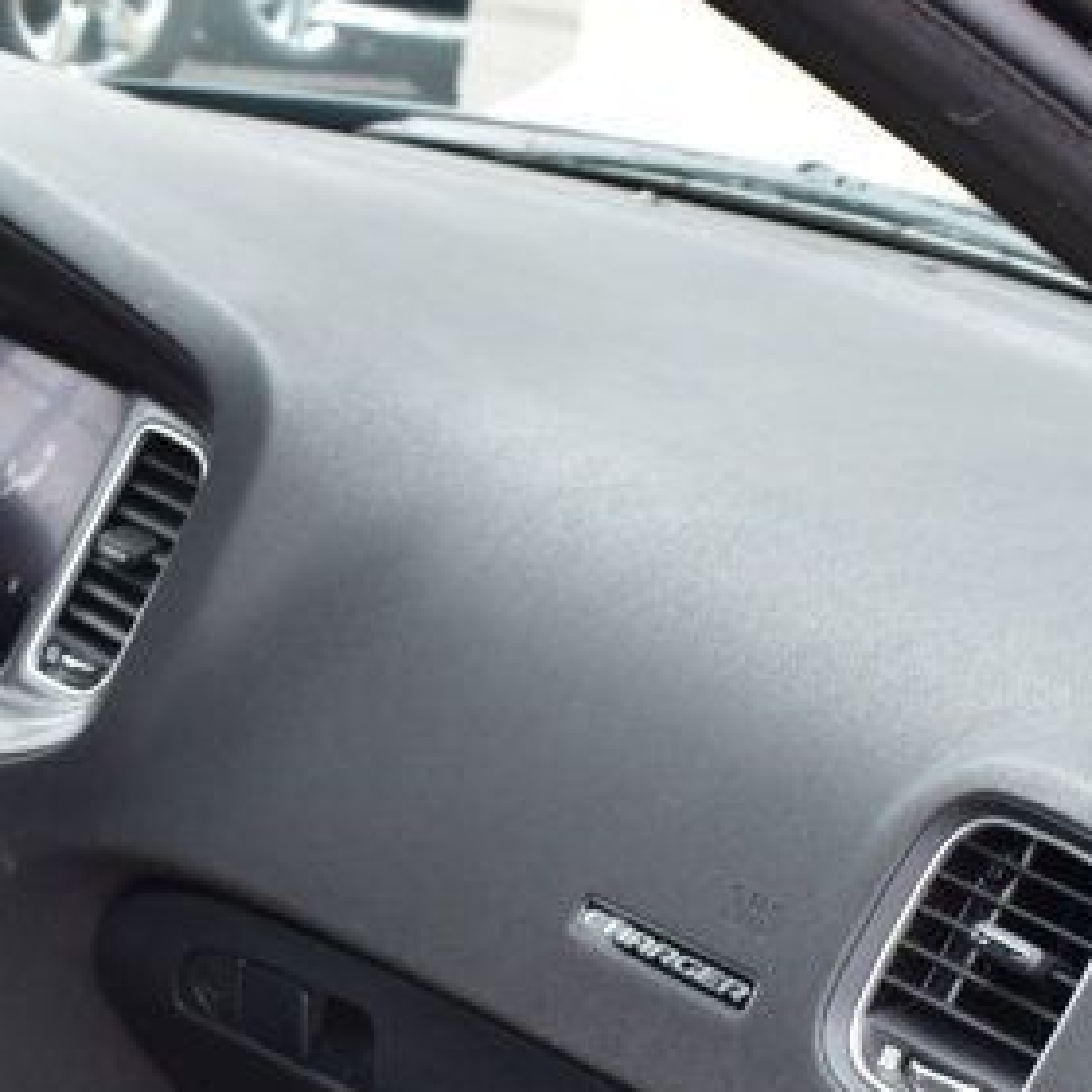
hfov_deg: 15.4
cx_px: 121
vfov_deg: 15.5
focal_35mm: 112
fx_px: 3997
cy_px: 788
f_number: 6.3
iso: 640
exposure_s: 1/15
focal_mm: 24
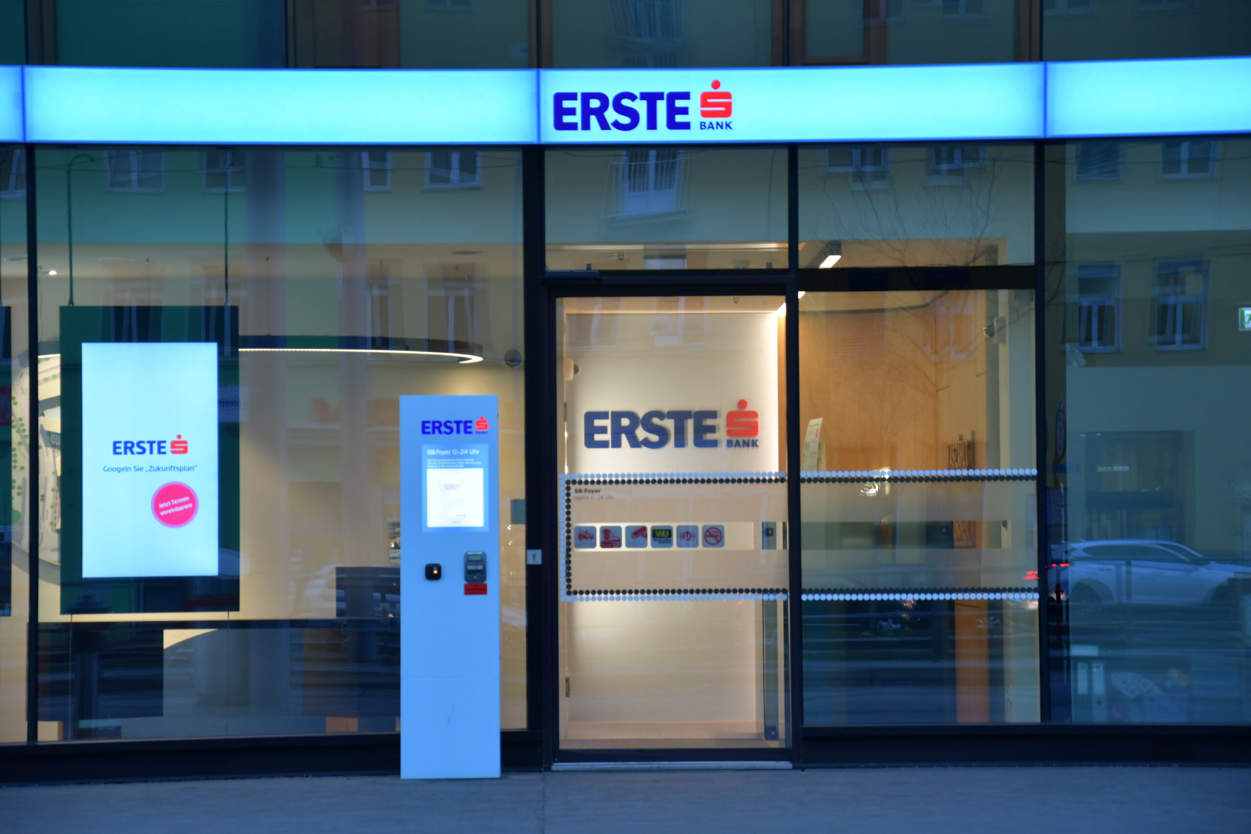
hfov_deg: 18.3
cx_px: 626
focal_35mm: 112
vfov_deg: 12.2
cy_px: 417
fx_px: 3892
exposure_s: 1/40
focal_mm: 75
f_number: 5.3
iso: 400
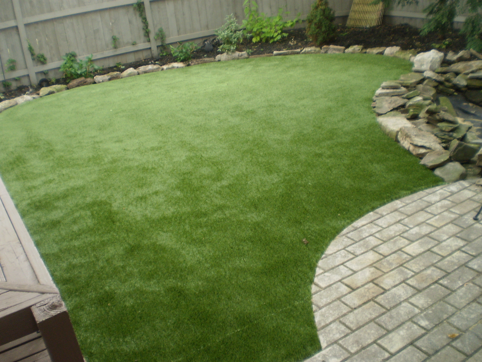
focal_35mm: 36
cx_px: 241
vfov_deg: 39.7
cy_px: 181
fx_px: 501
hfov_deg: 51.4
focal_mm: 6.3
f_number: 3.1
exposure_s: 1/10
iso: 125
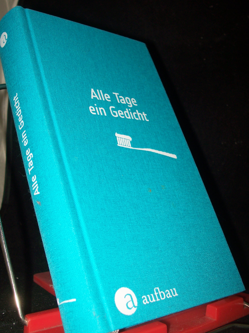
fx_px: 403
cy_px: 166
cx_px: 124
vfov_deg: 44.8
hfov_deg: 34.3
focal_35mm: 42
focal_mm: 7
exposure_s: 1/60
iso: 80
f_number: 2.8
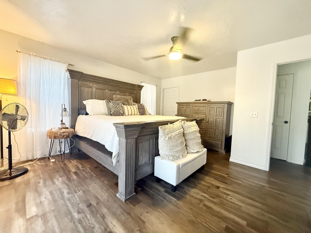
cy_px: 116
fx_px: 126
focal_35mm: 14
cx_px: 156
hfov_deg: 102.1
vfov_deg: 85.7
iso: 640
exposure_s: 1/60
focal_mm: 2.22
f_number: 2.2
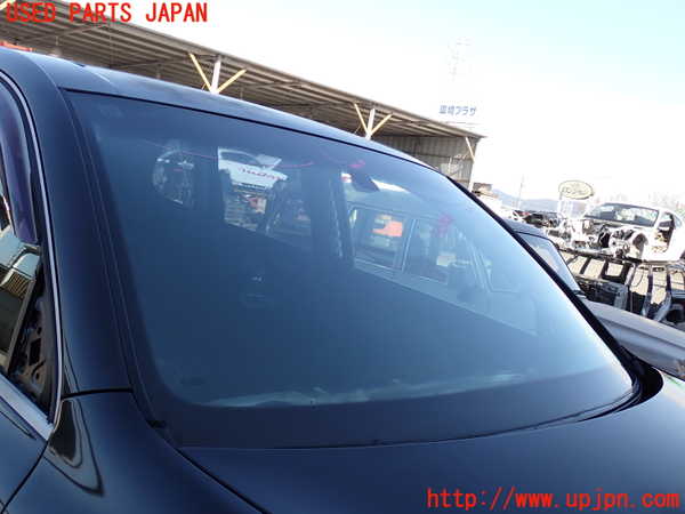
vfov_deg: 39.7
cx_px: 342
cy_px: 257
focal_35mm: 36
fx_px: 712
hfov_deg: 51.4
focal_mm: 6.37
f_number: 3.5
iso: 100
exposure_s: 1/320
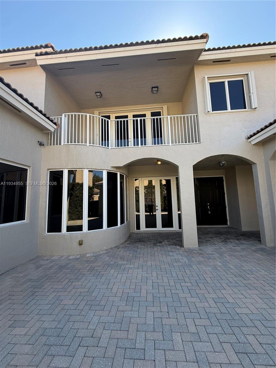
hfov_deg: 85.7
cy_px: 184
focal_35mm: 14
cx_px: 138
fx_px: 149
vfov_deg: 102.1
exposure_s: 1/262
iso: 50
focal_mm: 2.22
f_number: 2.2
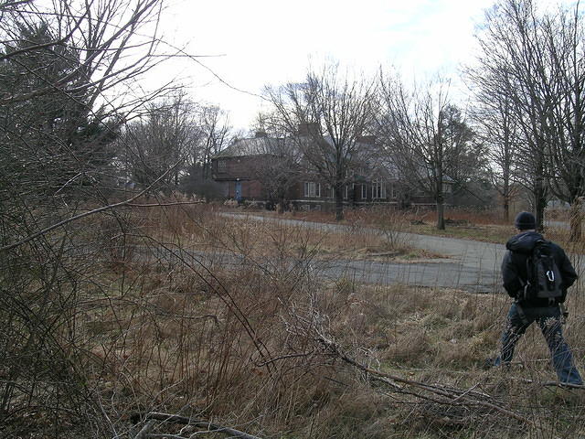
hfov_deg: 52.6
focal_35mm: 35
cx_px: 292
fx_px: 591
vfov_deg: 40.7
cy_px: 220
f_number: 6
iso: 50
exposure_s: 1/149
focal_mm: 7.2
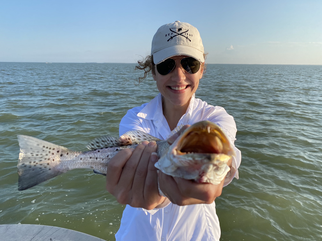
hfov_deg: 67.3
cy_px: 120
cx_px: 161
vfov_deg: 53.1
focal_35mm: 26
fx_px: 242
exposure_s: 1/1678
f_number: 1.8
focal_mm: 4.25
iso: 32
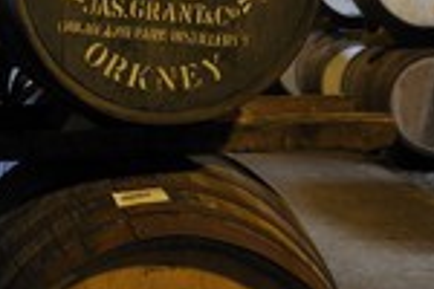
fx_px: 1350
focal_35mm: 112
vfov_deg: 11.9
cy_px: -90
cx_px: -49
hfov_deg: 17.6
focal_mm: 40
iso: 400
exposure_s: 1/2.5
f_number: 5
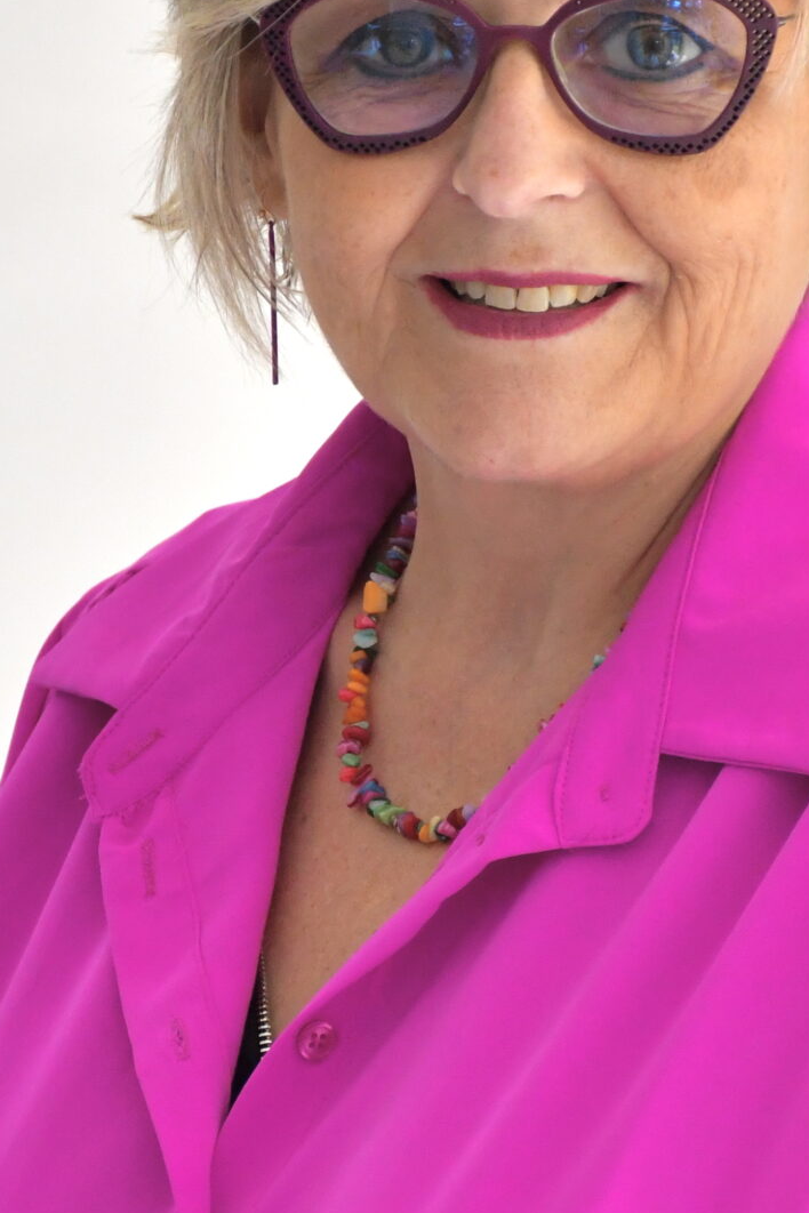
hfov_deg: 5.1
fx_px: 9101
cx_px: 463
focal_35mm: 270
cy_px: 617
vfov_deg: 7.6
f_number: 5
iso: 1600
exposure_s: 1/250
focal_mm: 75
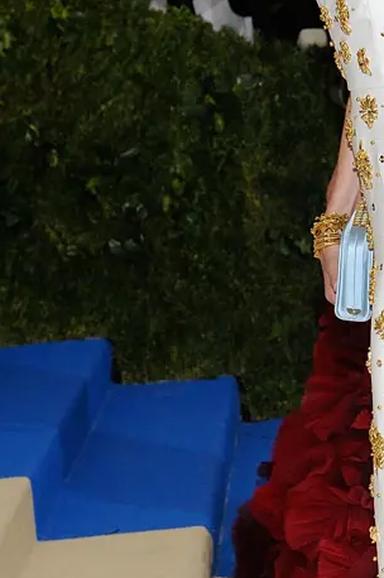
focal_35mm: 159
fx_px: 2552
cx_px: 549
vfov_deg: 12.9
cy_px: 321
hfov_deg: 8.4
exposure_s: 1/200
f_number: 5.6
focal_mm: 55
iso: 1000
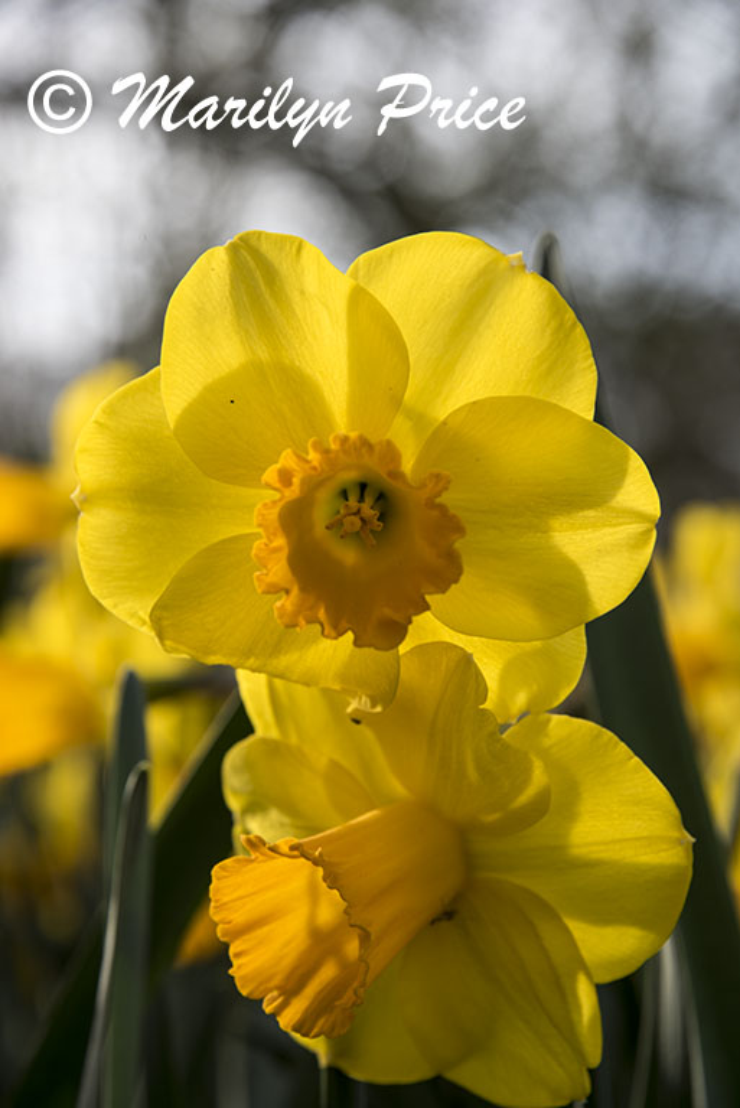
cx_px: 370
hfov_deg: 9.2
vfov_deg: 13.7
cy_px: 554
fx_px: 4618
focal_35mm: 150
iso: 100
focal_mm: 150
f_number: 8
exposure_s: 1/90
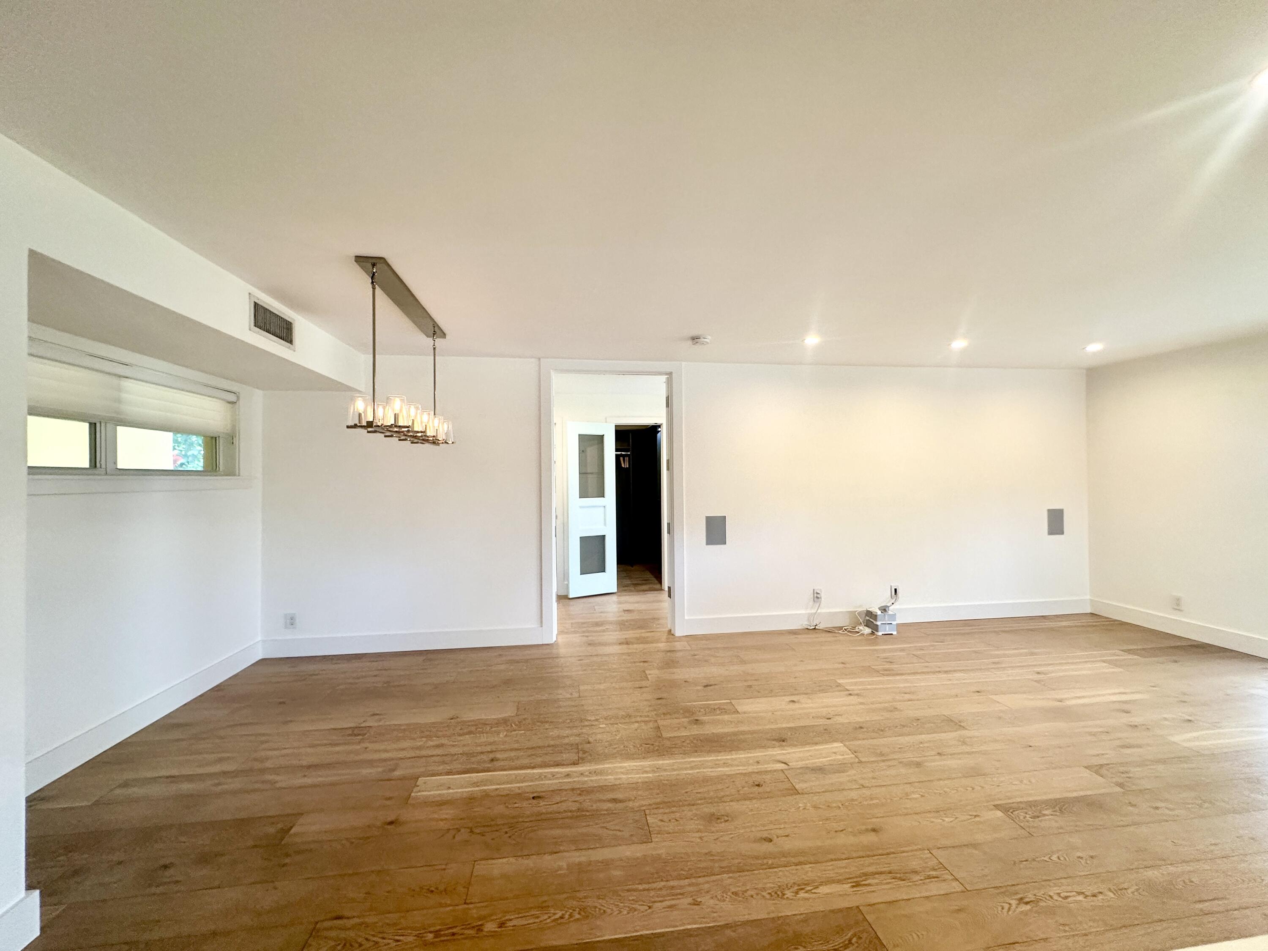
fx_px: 513
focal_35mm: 14
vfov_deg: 85.7
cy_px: 476
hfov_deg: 102.1
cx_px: 634
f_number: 2.2
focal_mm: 2.22
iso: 200
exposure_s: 1/120
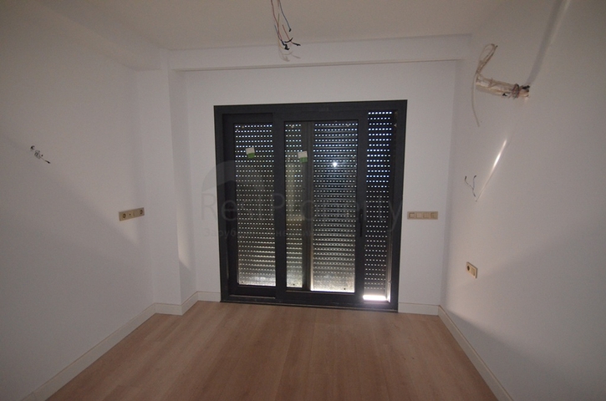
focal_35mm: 15
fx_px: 252
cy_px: 200
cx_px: 303
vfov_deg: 77.1
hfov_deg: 100.5
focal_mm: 10
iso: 3200
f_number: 4
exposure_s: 1/60
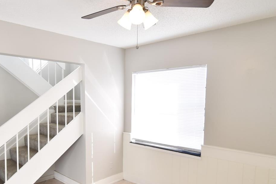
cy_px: 114
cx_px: 116
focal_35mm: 26
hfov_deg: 69.0
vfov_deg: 49.1
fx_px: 199
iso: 800
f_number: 3.5
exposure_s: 1/500
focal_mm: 10
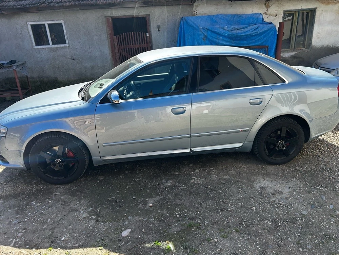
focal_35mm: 26
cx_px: 170
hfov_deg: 67.3
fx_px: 255
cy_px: 128
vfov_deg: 53.1
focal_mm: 5.7
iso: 50
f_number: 1.5
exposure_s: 1/1183
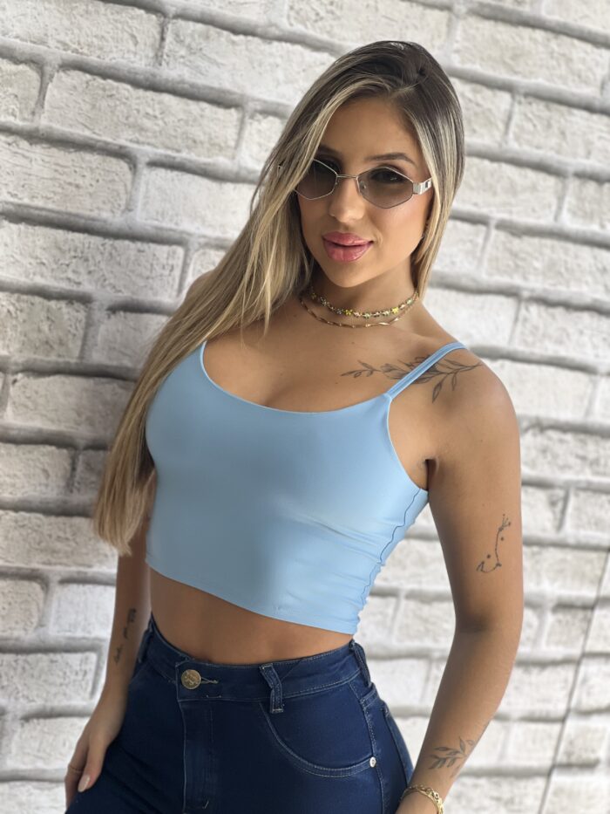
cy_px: 407
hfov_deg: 19.1
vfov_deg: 25.3
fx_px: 1809
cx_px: 305
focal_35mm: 77
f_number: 2.8
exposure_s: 1/120
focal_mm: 9
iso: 125
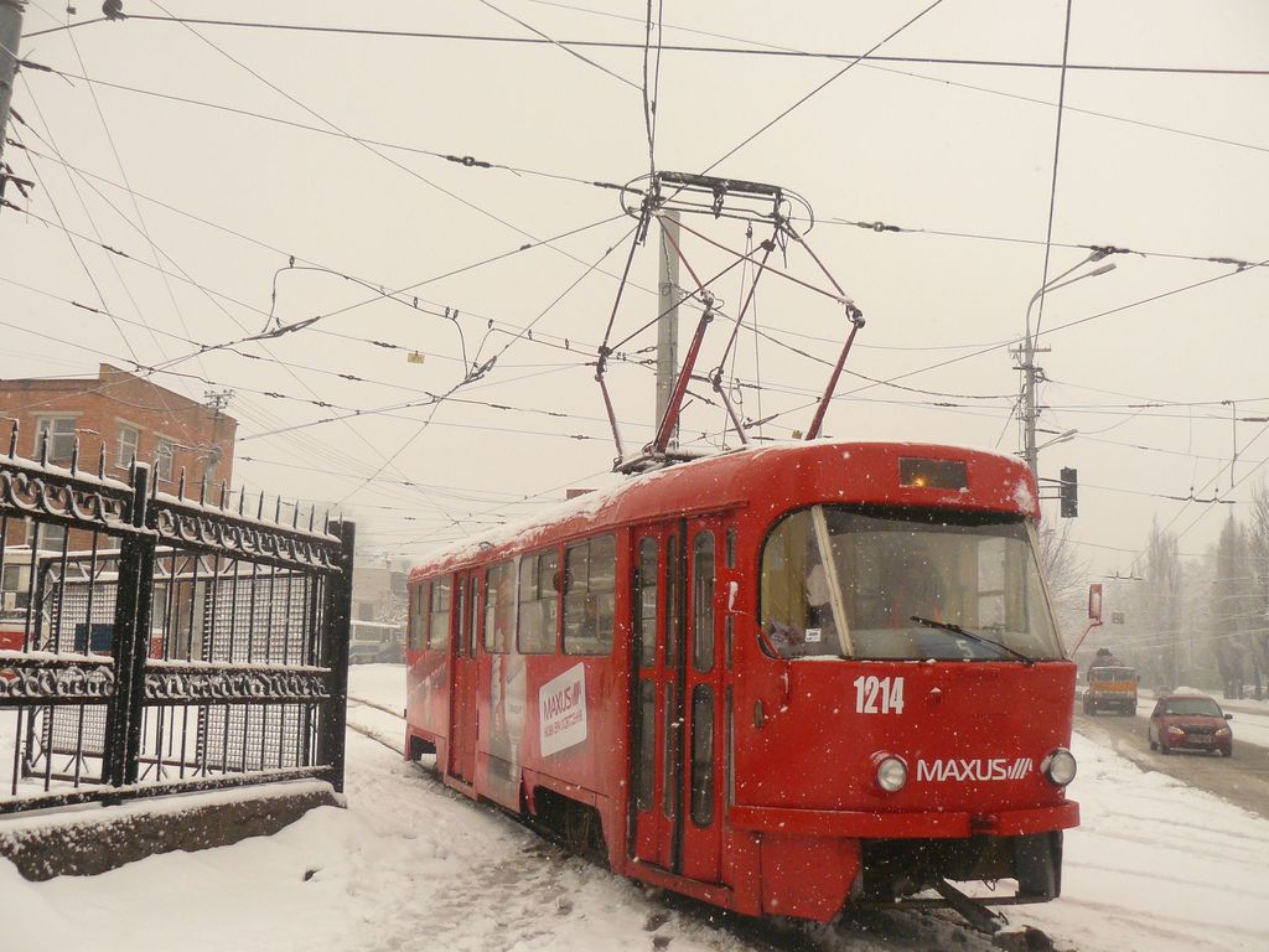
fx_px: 1320
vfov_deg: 39.7
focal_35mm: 36
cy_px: 476
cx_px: 634
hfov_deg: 51.4
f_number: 2.8
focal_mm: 6
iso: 200
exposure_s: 1/640
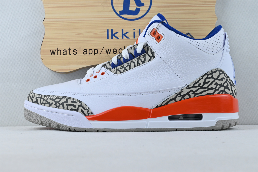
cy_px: 86
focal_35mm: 56
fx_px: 398
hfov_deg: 35.9
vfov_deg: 24.4
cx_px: 129
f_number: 10
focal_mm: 37
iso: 1000
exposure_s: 1/200
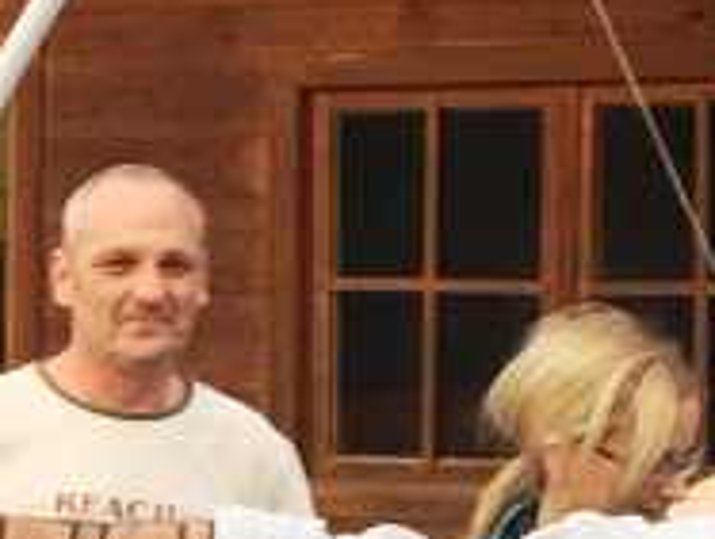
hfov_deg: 9.9
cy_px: 719
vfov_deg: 7.4
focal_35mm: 198
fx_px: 4098
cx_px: -92
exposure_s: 1/100
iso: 50
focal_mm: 4.15
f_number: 2.2
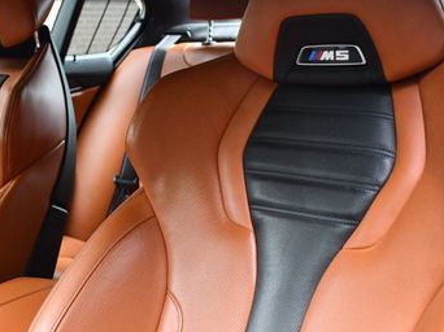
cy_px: 153
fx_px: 692
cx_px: 154
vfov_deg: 27.0
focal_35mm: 54
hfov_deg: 35.3
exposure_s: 1/125
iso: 1400
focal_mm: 20
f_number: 3.8
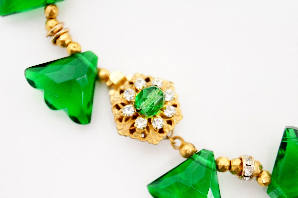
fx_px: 682
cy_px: 99
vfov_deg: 16.5
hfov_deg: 24.7
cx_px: 149
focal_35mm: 82
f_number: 5.6
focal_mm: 55
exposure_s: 1/50
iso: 3200
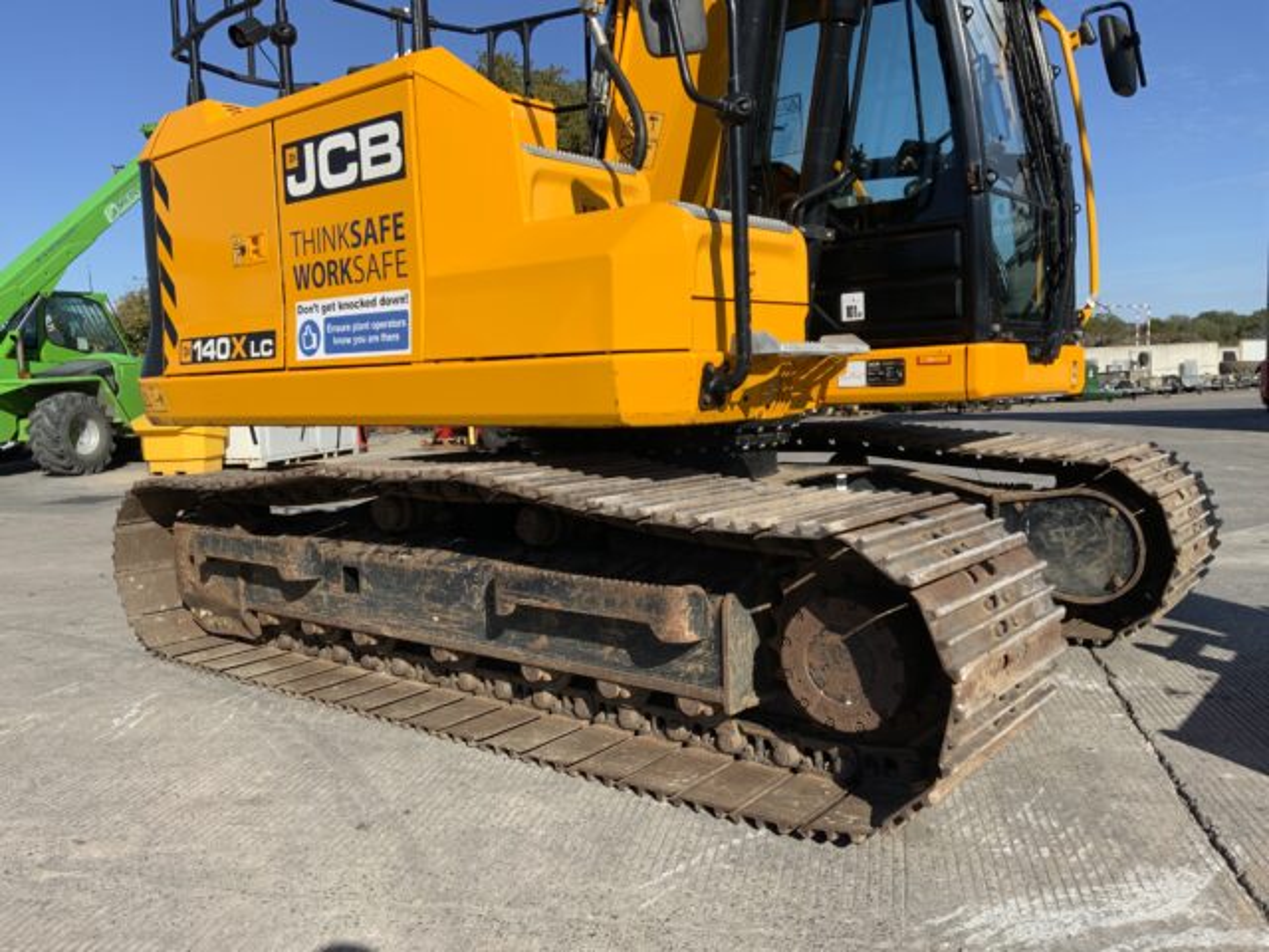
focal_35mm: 29
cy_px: 476
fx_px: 1063
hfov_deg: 61.7
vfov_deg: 48.2
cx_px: 634
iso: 16
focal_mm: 3
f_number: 1.8
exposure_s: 1/2141
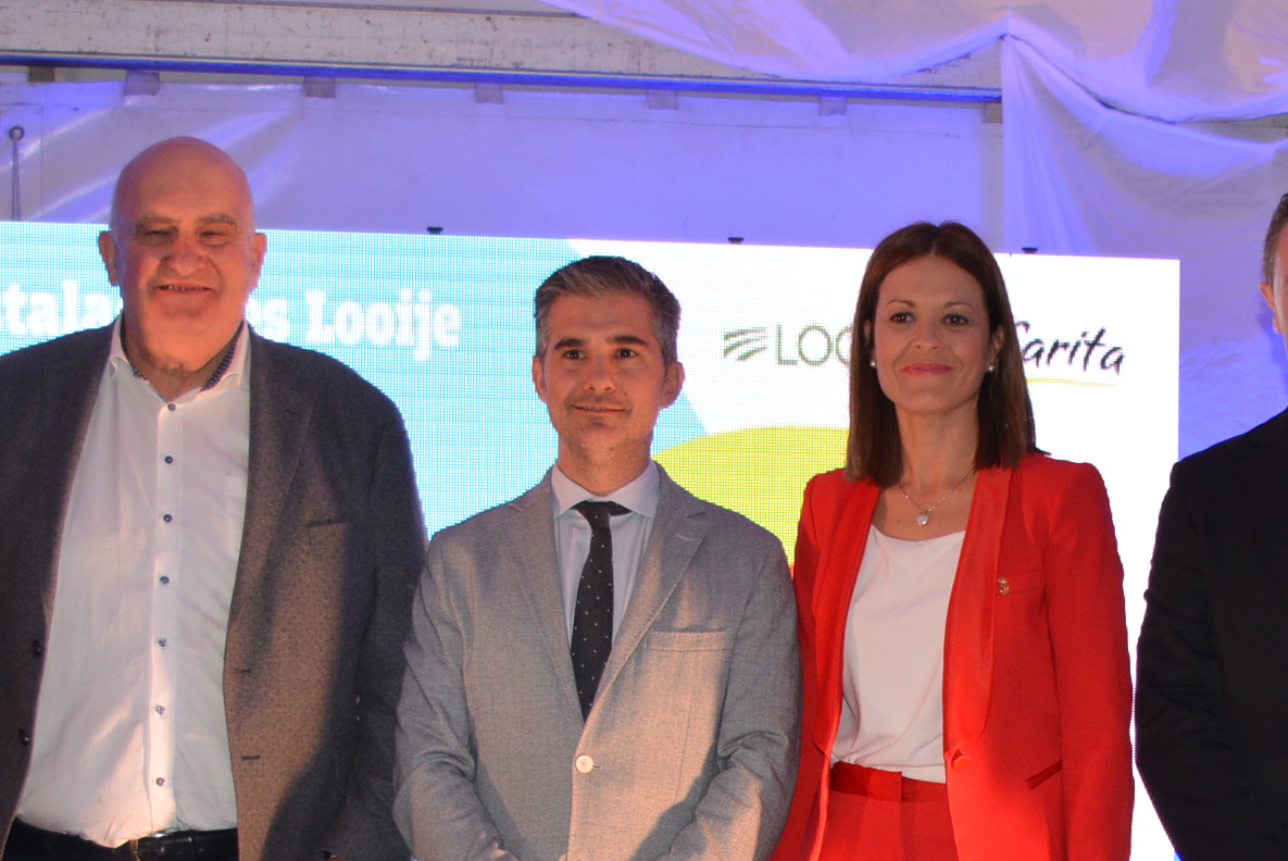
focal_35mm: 102
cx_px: 930
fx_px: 3661
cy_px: 961
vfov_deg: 13.1
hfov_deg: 19.8
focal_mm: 27
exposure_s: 1/125
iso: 400
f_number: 4
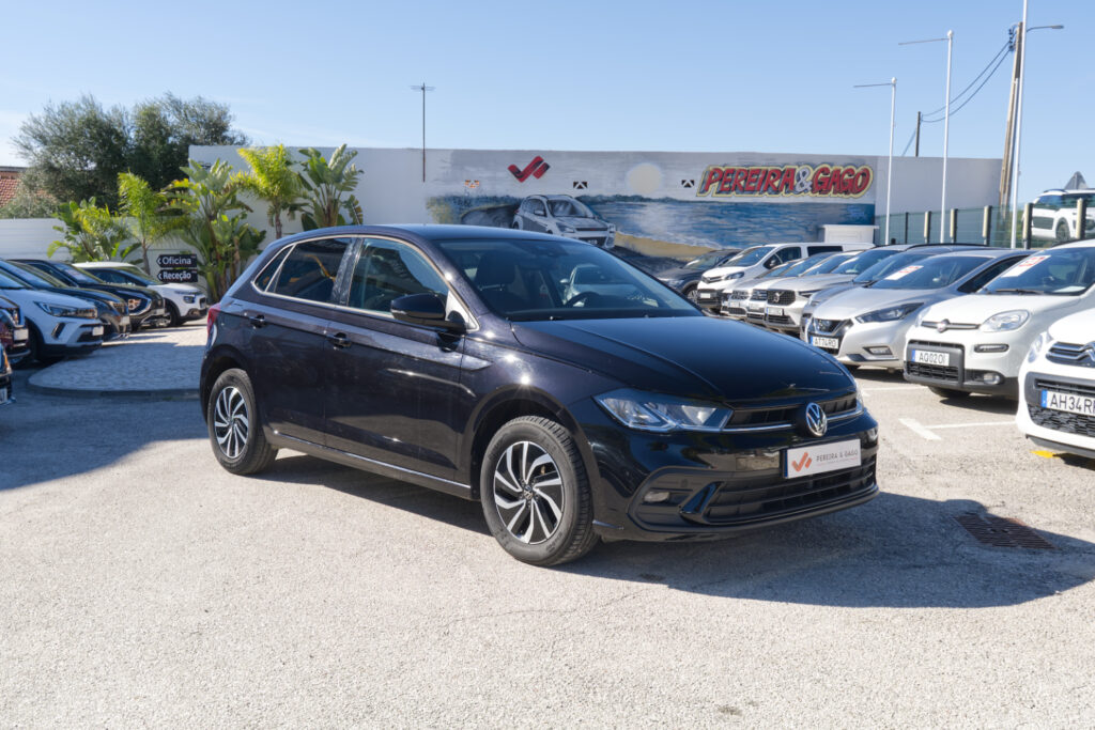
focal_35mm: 34
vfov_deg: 38.9
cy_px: 365
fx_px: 1034
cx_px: 548
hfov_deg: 55.8
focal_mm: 22.8
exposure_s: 1/125
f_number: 9
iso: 160
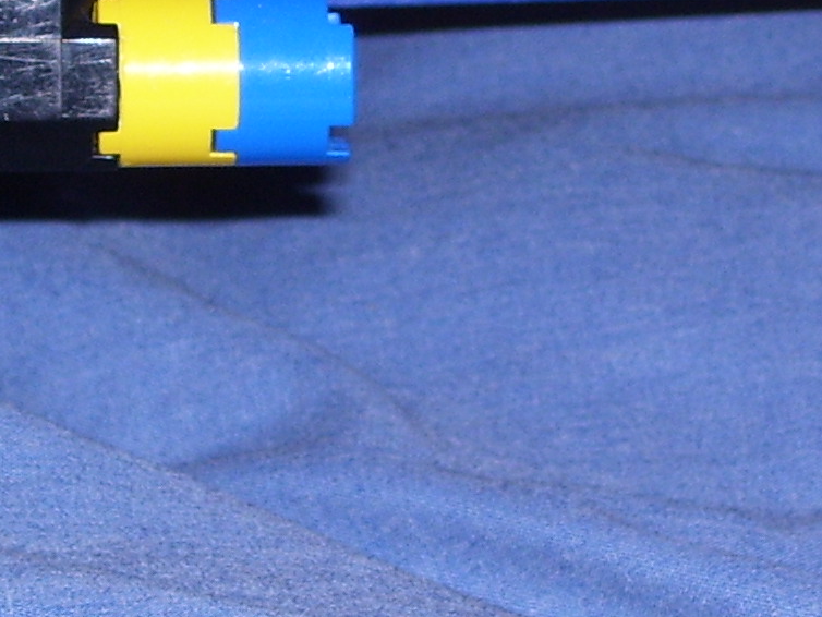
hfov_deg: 8.3
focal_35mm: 239
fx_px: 5677
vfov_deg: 6.2
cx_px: 279
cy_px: 174
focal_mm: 11.6
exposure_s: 1/90
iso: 80
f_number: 4
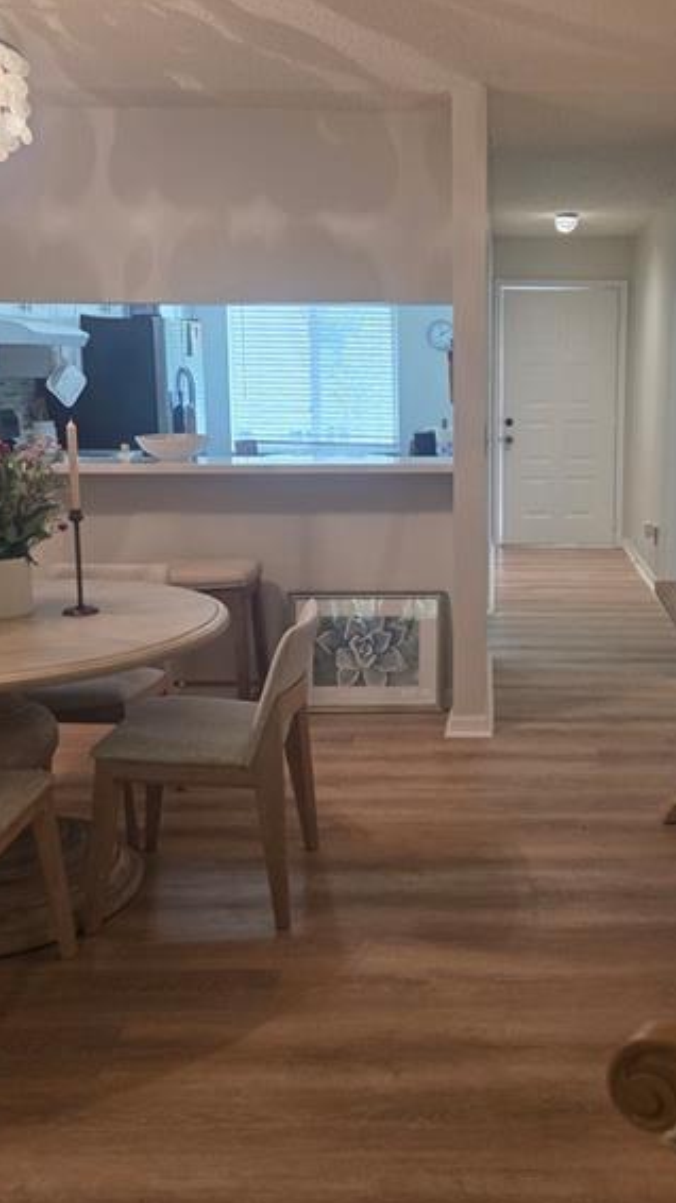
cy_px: 536
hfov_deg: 34.1
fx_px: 1084
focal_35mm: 34
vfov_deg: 57.9
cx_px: 487
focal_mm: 5.4
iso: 160
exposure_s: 1/120
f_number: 1.8
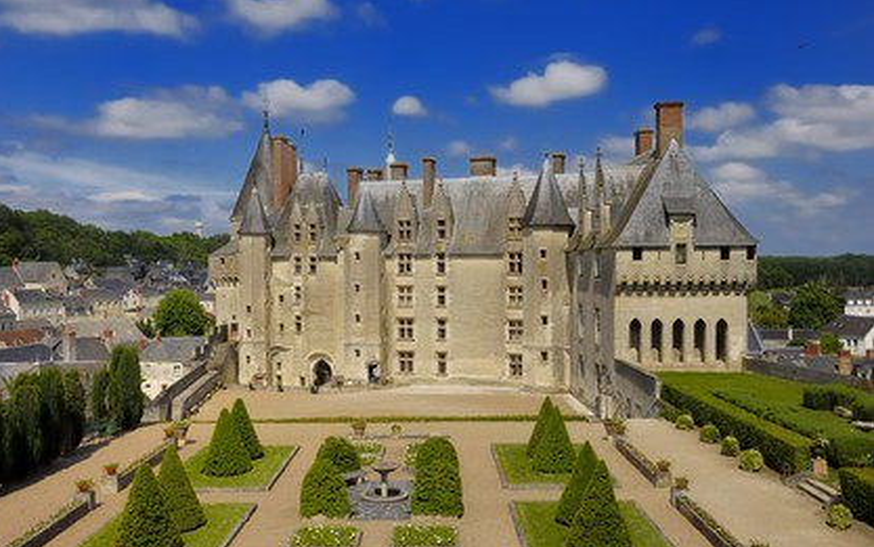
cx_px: 435
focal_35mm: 37
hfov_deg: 52.7
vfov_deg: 34.5
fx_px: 882
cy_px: 275
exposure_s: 1/200
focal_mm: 24
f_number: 11
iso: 100
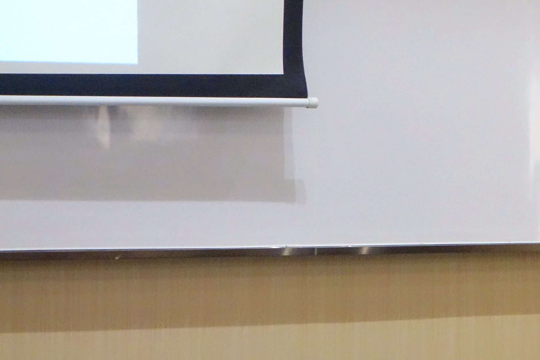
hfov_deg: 7.0
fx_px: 4394
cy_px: 137
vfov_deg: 4.7
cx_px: 725
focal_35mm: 293
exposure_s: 1/100
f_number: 4.9
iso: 1250
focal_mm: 37.1
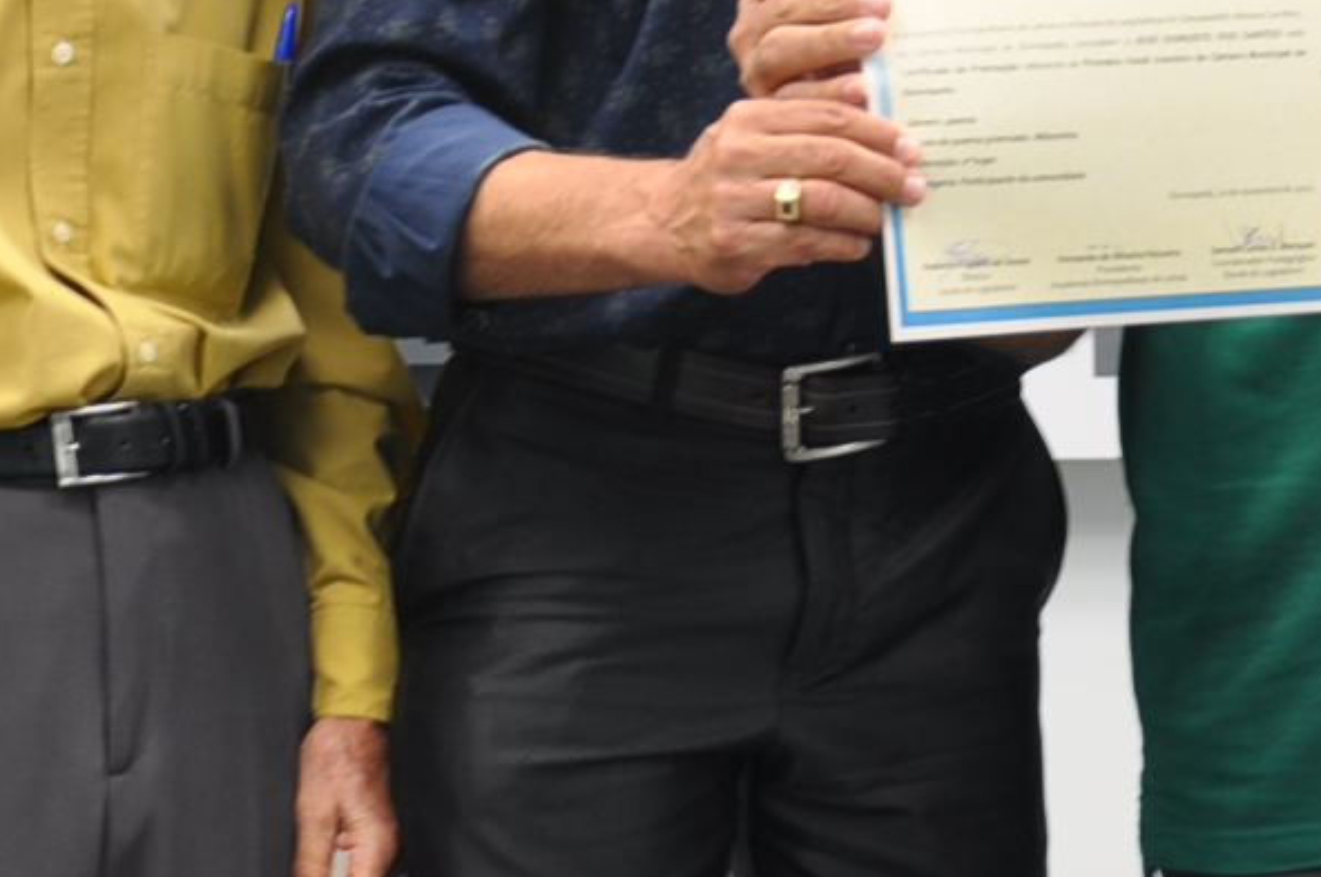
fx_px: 4977
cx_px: 658
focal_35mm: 136
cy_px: 192
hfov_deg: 15.1
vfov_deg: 10.0
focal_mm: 25
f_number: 4
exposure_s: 1/13
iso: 200
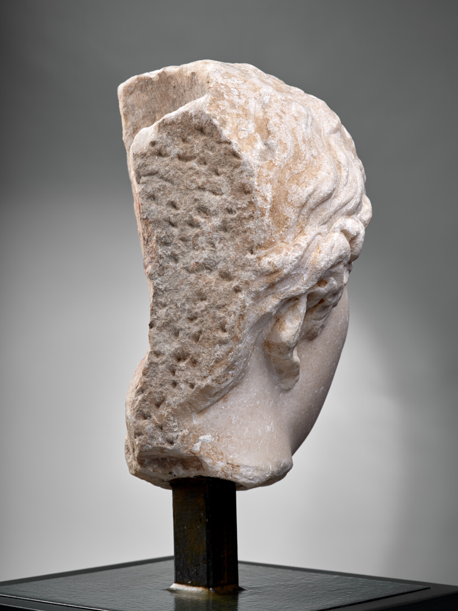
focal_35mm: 63
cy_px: 306
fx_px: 1111
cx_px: 229
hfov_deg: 23.3
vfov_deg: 30.7
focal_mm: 80
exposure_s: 1/125
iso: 100
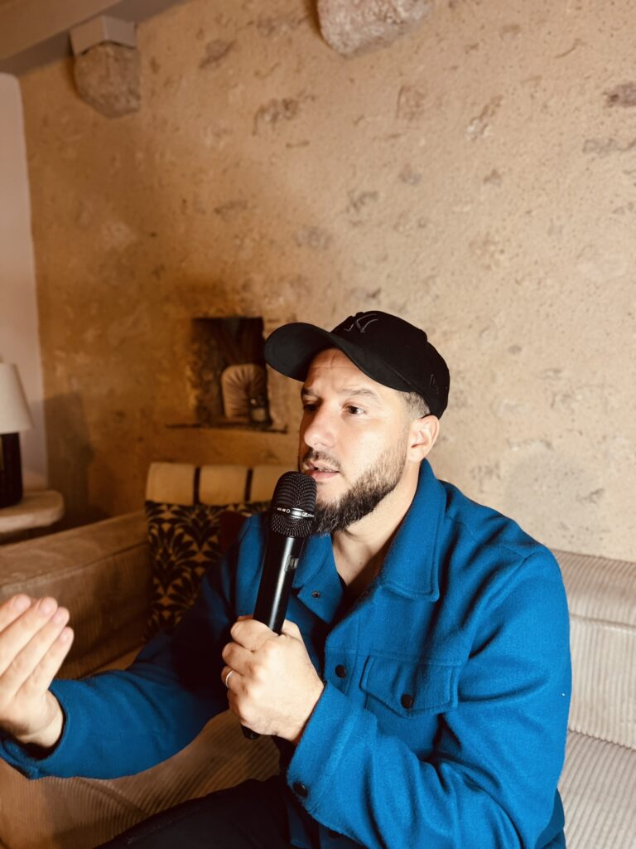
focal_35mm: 26
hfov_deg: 53.1
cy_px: 424
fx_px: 637
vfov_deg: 67.3
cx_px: 318
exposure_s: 1/50
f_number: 1.5
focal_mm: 5.7
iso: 250
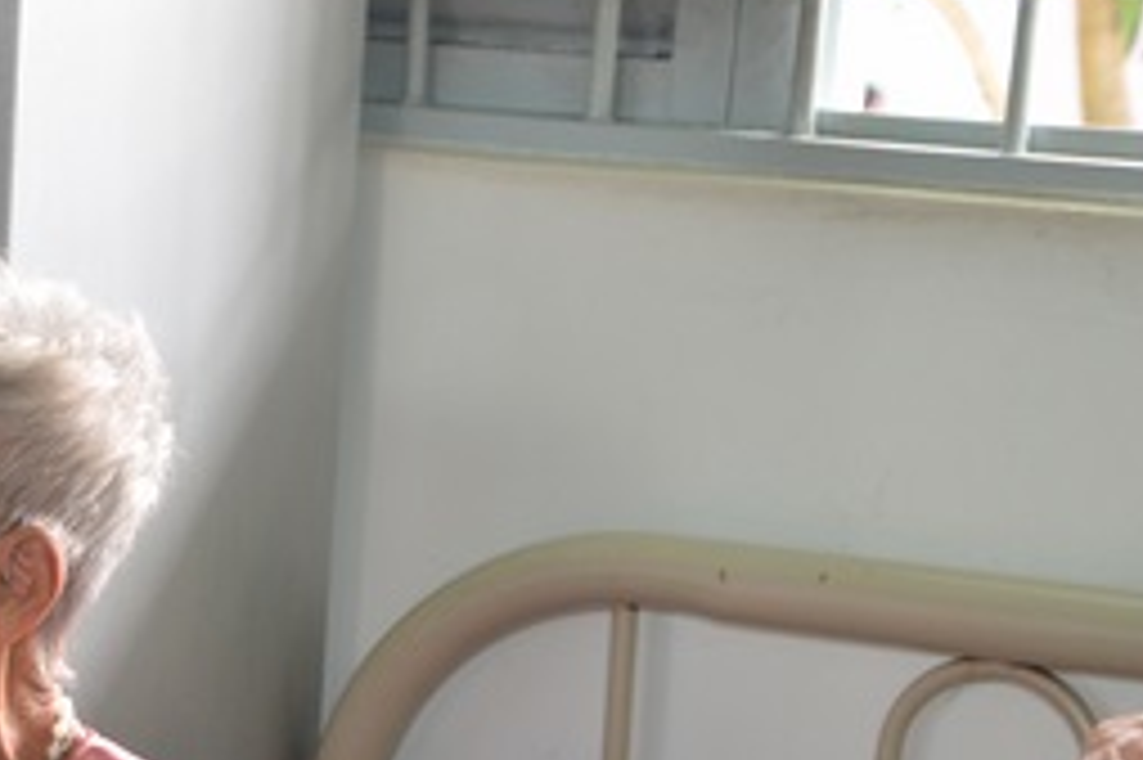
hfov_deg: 14.9
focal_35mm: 134
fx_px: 4260
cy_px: 618
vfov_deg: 10.2
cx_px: -130
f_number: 4.5
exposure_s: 1/100
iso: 640
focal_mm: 35
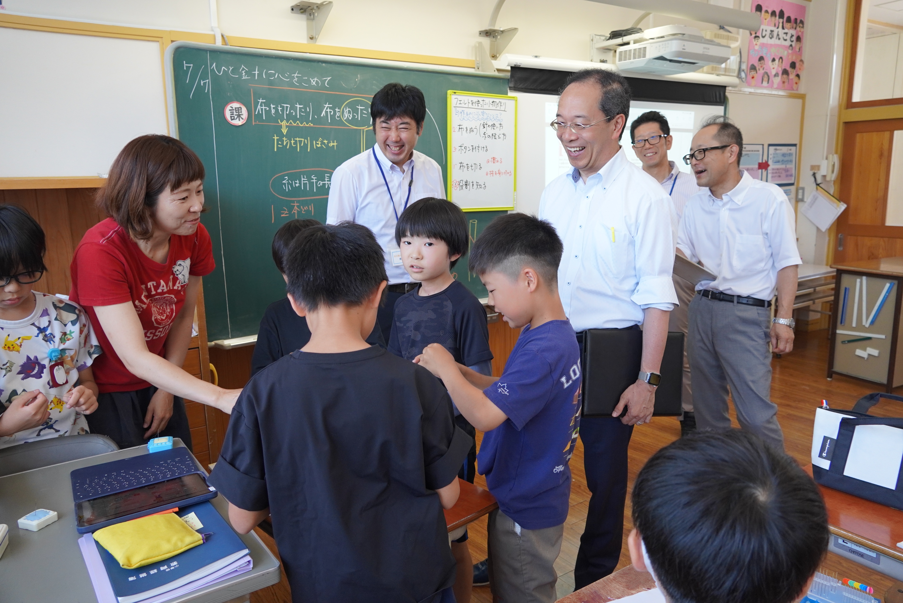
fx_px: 678
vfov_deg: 48.0
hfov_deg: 67.4
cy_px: 302
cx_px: 452
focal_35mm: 27
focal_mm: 18
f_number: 4
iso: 640
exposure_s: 1/160
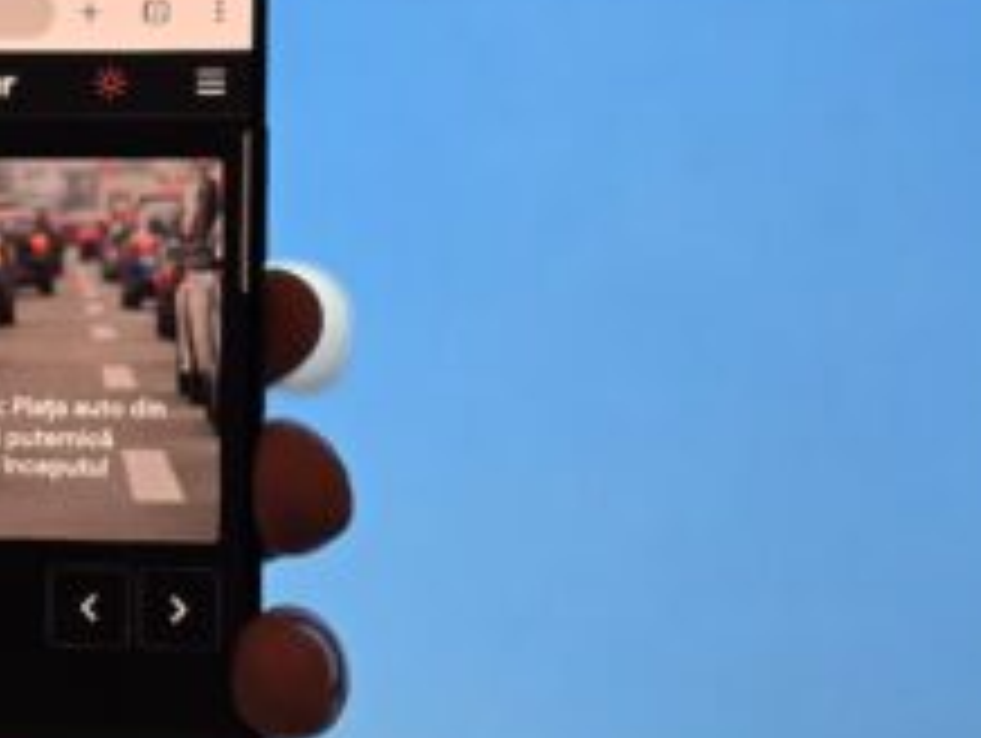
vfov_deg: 25.3
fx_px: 1646
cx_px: 45
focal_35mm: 58
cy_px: 358
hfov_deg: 31.2
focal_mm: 6.3
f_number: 1.7
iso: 40
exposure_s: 1/60
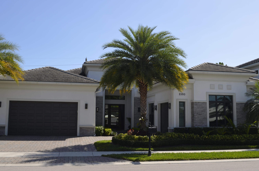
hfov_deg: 47.5
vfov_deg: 32.5
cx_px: 125
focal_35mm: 41
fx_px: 294
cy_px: 75
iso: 100
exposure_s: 1/200
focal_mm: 24
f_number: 9
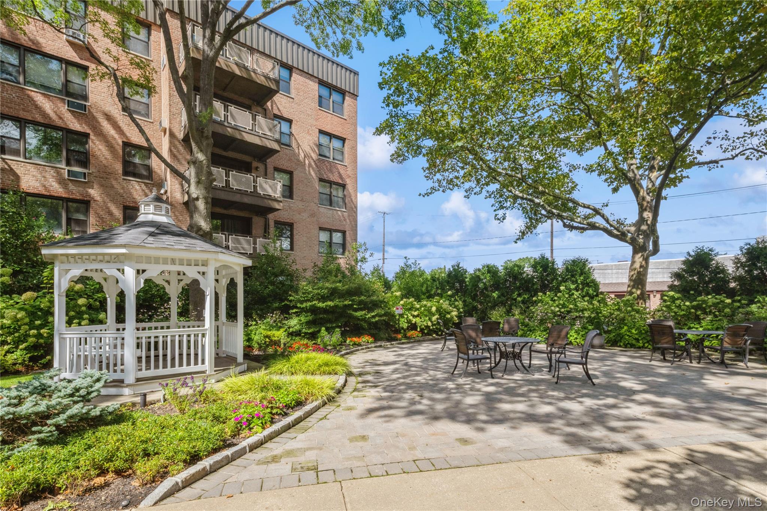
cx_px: 384
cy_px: 256
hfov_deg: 93.3
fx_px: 362
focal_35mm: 17
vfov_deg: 70.4
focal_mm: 17
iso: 640
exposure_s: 1/500
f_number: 14
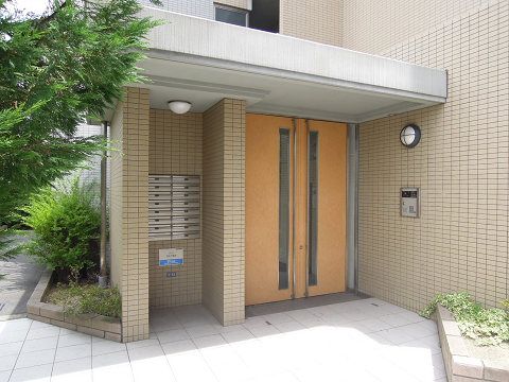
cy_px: 191
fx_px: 353
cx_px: 254
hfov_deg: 71.6
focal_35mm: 24
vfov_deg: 56.8
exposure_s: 1/500
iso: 160
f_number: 2.8
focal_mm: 4.3
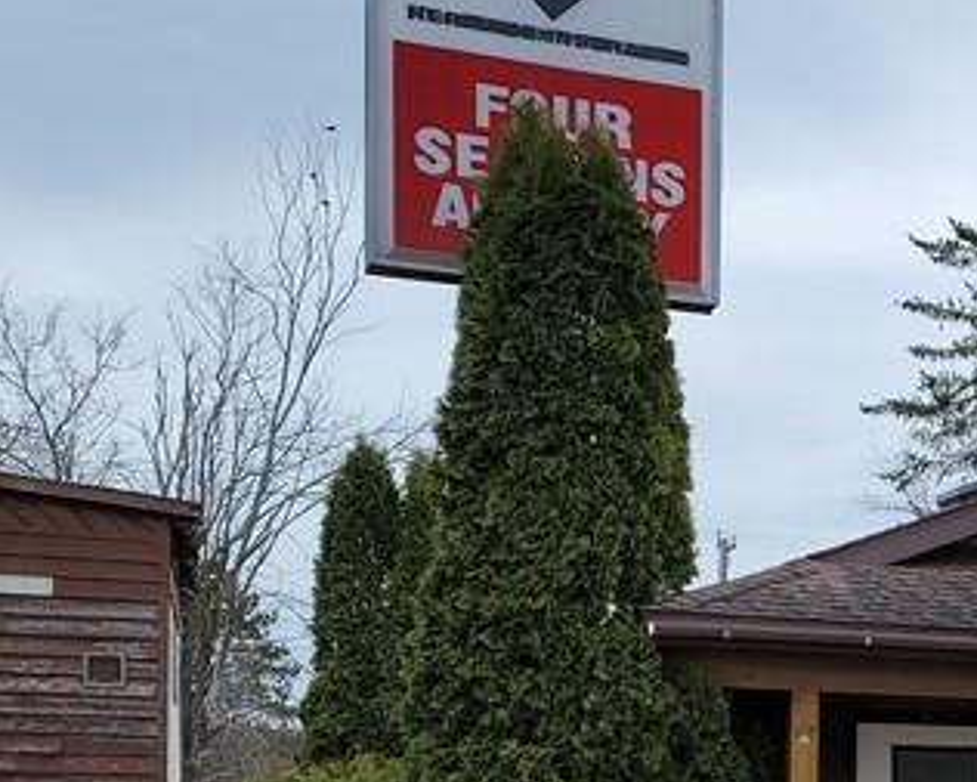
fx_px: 2285
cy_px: 810
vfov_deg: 18.8
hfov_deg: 20.8
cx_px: 1428
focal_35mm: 79
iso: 20
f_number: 1.8
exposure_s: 1/924
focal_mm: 7
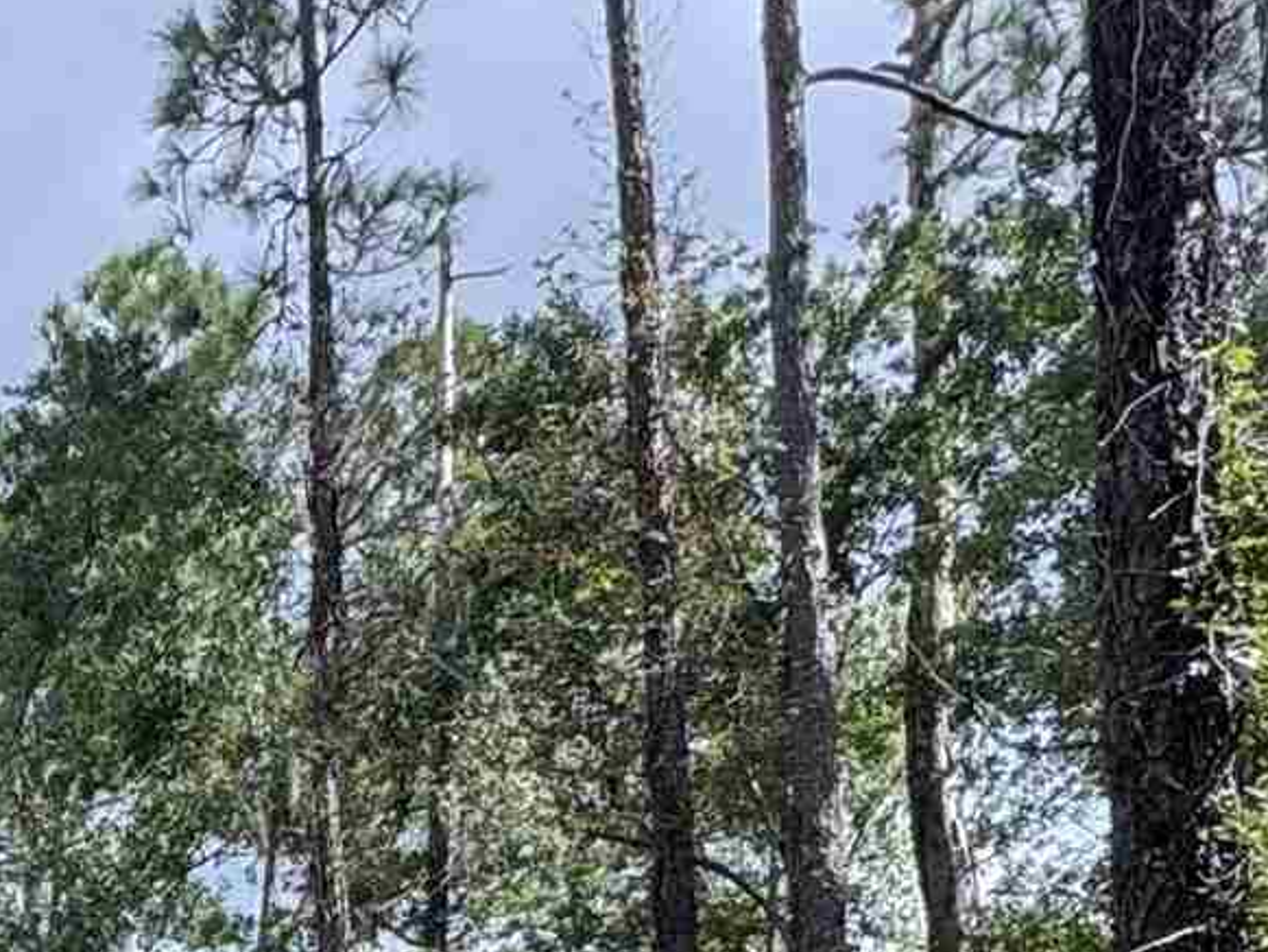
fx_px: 2711
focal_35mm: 74
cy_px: 1668
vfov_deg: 16.8
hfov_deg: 21.8
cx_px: -650
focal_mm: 2.22
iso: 40
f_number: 2.2
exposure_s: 1/335
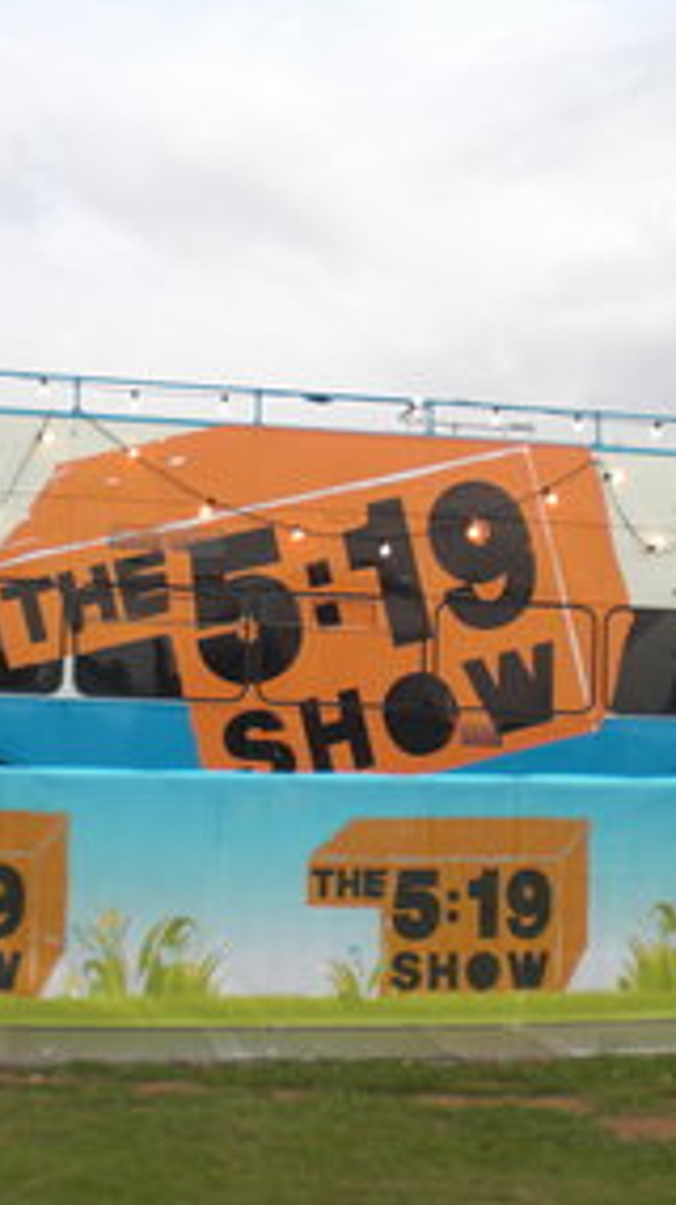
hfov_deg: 21.4
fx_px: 1787
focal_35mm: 56
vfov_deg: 37.2
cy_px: 607
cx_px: 304
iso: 64
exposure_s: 1/250
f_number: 3.1
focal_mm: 6.3
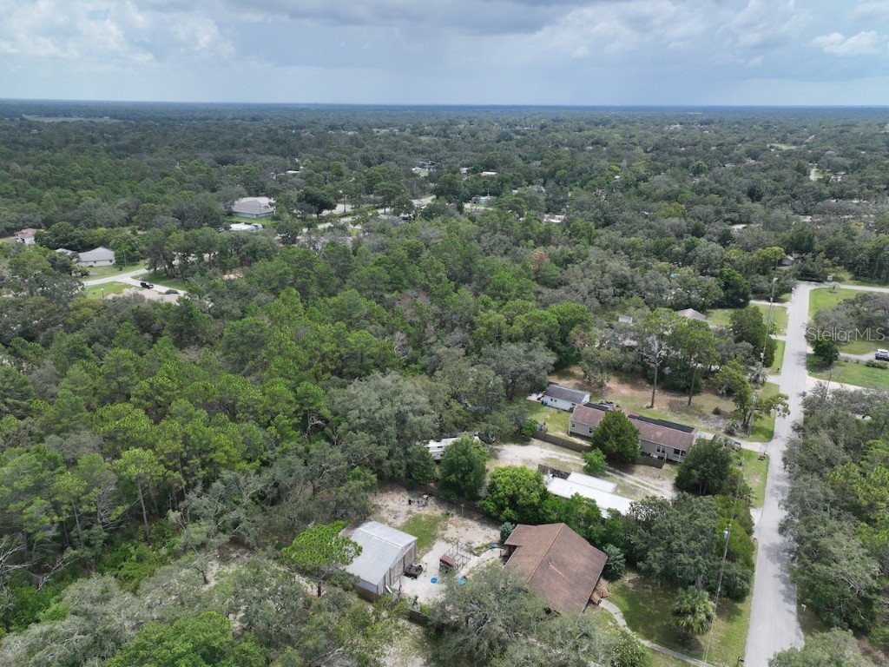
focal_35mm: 24
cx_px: 444
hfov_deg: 71.6
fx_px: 616
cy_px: 334
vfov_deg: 56.8
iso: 100
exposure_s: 1/2000
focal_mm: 12.29
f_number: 2.8
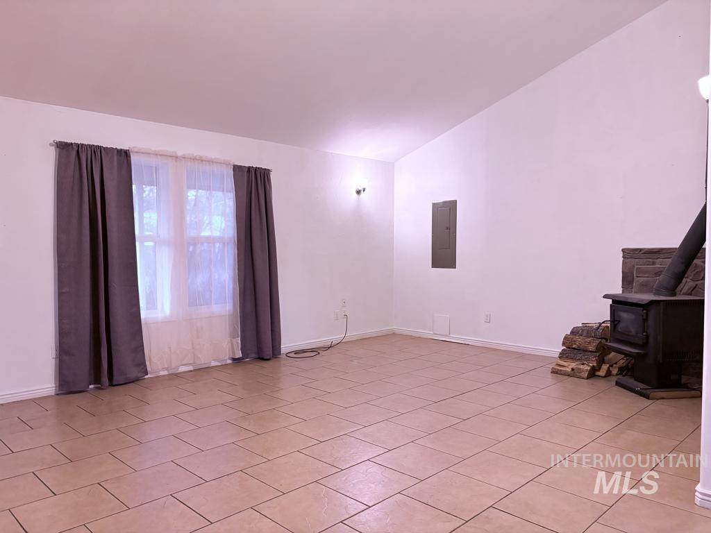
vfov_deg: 53.1
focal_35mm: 26
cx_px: 356
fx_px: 534
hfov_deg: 67.3
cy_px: 266
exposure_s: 1/60
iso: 320
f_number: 1.6
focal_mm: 5.96
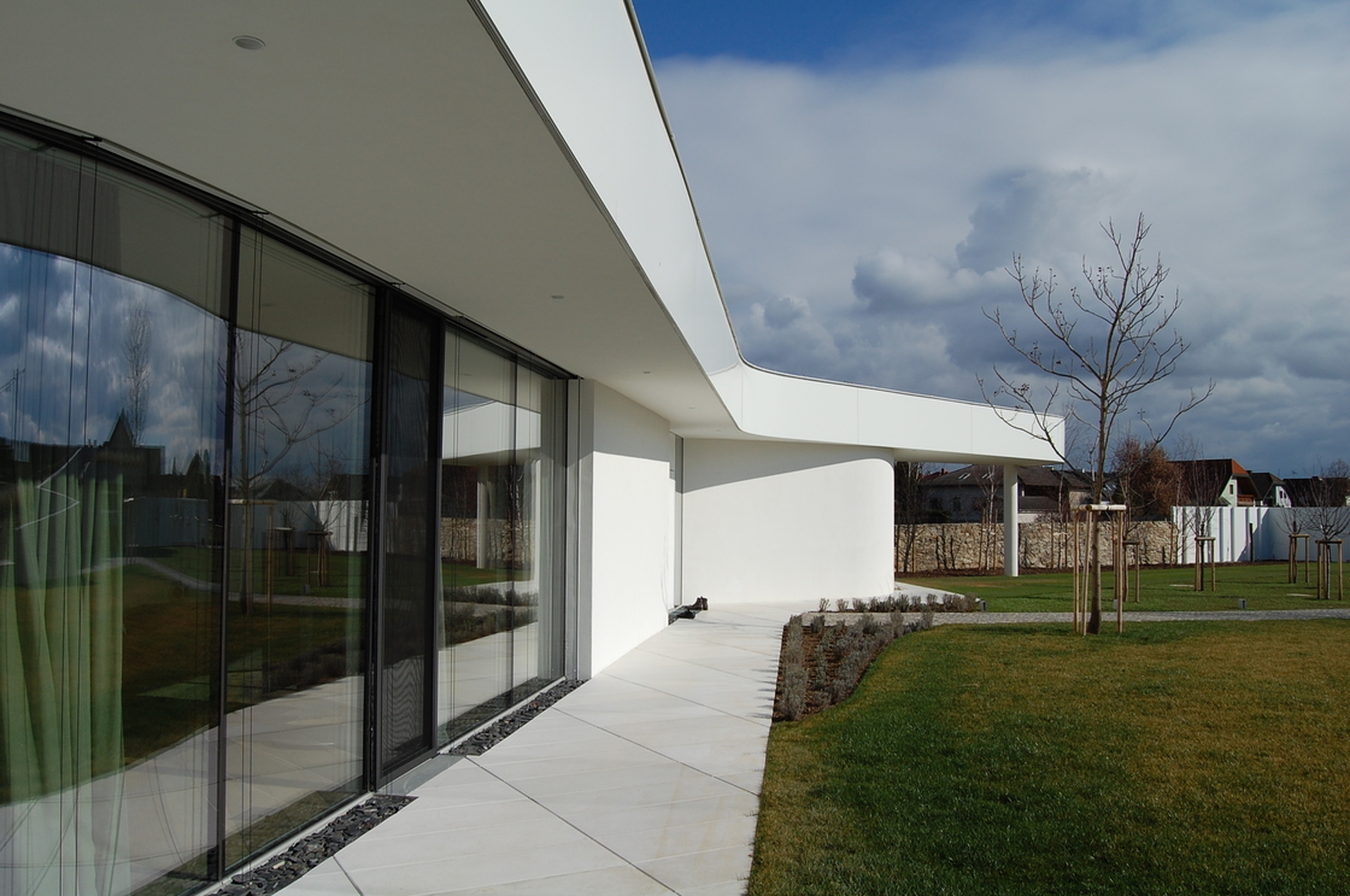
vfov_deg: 47.8
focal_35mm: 27
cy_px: 448
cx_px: 675
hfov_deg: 67.5
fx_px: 1011
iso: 200
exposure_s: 1/500
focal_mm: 18
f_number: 11
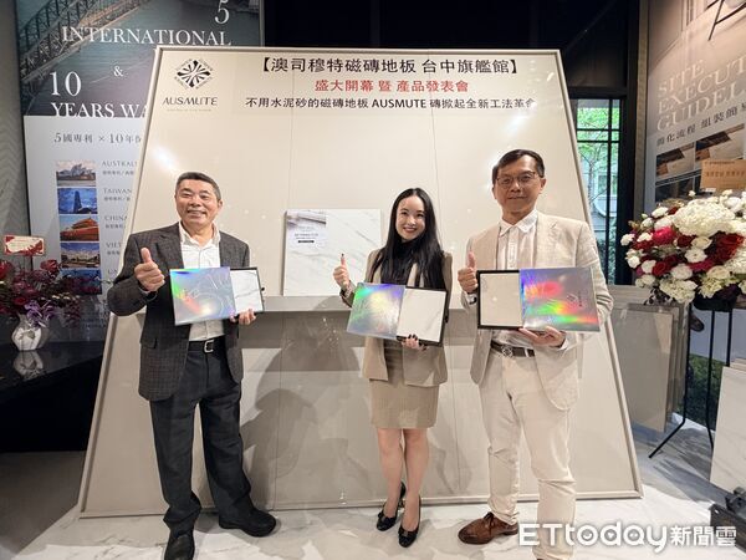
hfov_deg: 102.1
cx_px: 373
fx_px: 302
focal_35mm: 14
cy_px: 280
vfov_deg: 85.7
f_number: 2.2
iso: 200
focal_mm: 2.22
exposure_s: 1/60
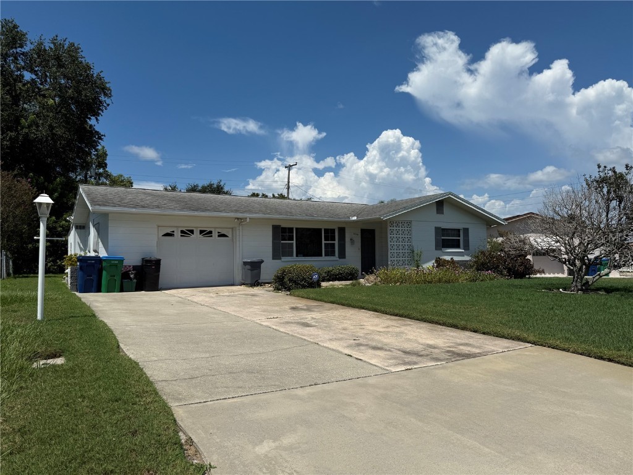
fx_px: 439
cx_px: 316
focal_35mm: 24
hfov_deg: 71.6
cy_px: 238
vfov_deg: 56.8
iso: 80
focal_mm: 6.76
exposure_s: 1/10309
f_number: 1.78
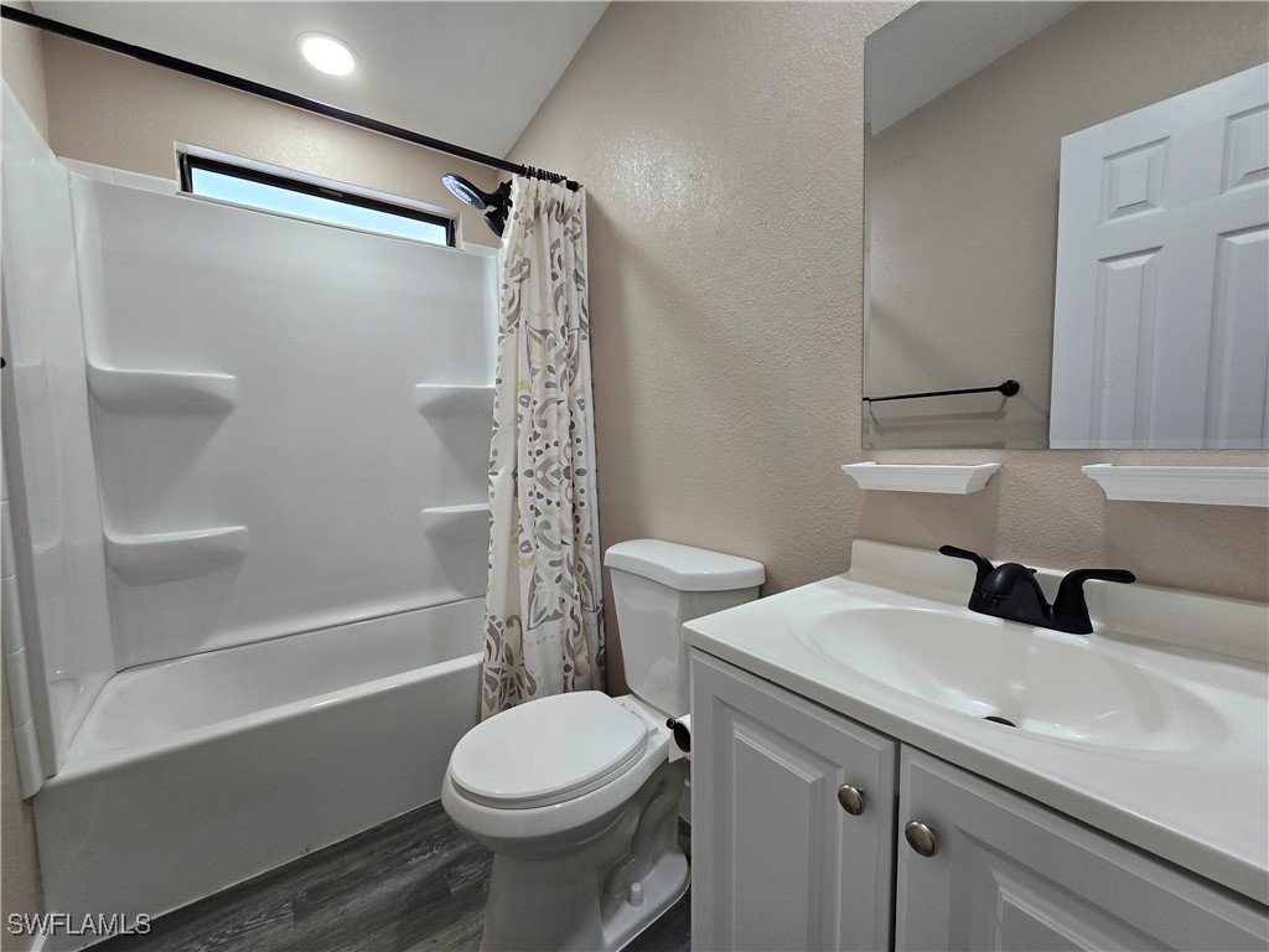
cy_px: 476
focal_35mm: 13
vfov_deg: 89.9
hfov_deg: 106.2
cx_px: 634
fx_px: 477
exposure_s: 1/60
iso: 125
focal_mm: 2.2
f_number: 2.2
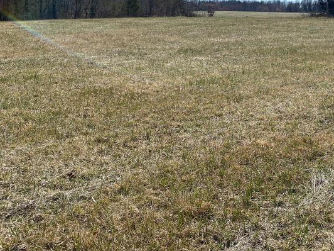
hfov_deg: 37.5
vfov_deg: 28.1
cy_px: 29
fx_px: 482
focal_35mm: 50
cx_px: 237
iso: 32
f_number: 1.8
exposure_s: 1/4444
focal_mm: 4.25
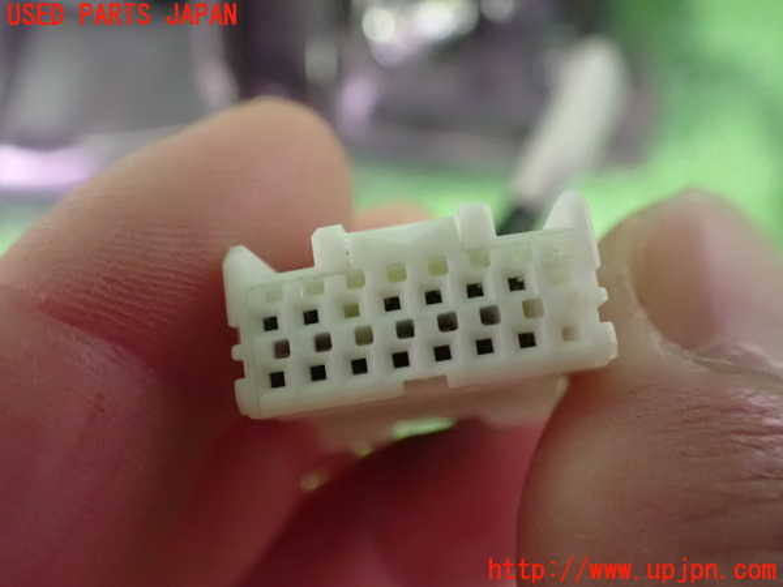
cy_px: 294
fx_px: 679
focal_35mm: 30
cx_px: 392
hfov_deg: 60.0
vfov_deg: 46.8
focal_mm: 5.4
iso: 1600
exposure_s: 1/20
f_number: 2.3
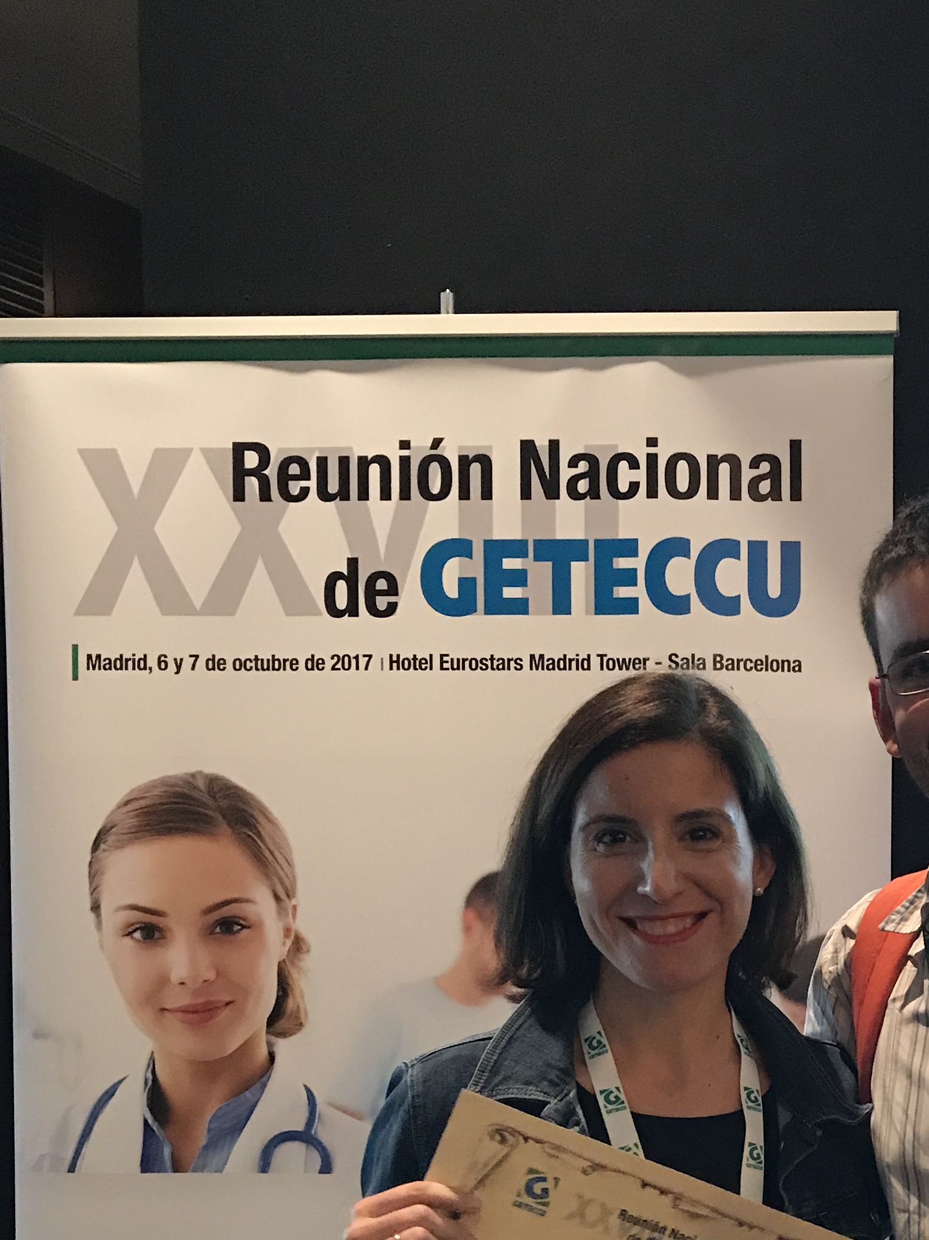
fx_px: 1969
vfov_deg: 33.7
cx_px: 896
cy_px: 1022
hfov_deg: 25.4
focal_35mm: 55
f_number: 1.8
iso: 100
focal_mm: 3.99
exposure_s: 1/14
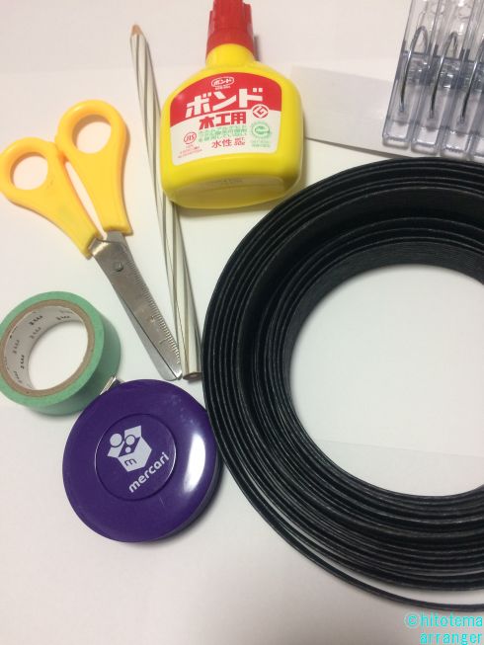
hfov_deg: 48.2
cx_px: 242
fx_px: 540
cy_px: 322
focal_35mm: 29
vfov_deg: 61.7
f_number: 2.2
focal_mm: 4.15
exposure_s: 1/30
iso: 100
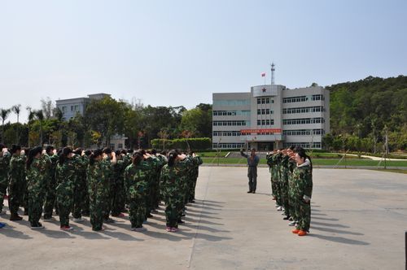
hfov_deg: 57.3
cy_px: 135
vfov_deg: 39.9
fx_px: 373
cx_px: 204
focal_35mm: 33
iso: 200
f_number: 14
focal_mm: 22
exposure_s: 1/200
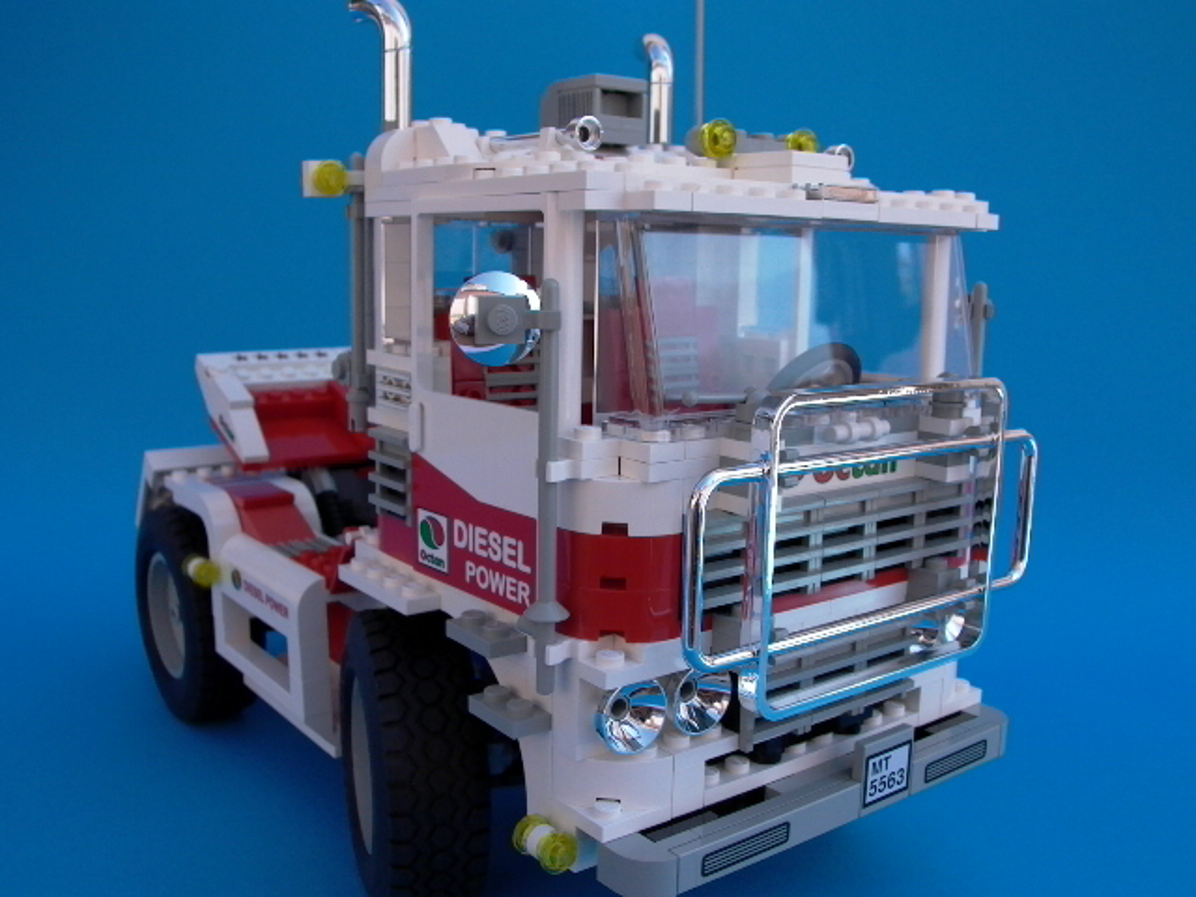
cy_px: 448
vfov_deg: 42.9
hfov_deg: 55.4
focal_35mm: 33
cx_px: 598
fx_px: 1140
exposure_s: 1/435
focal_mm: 7.13
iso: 100
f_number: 4.03
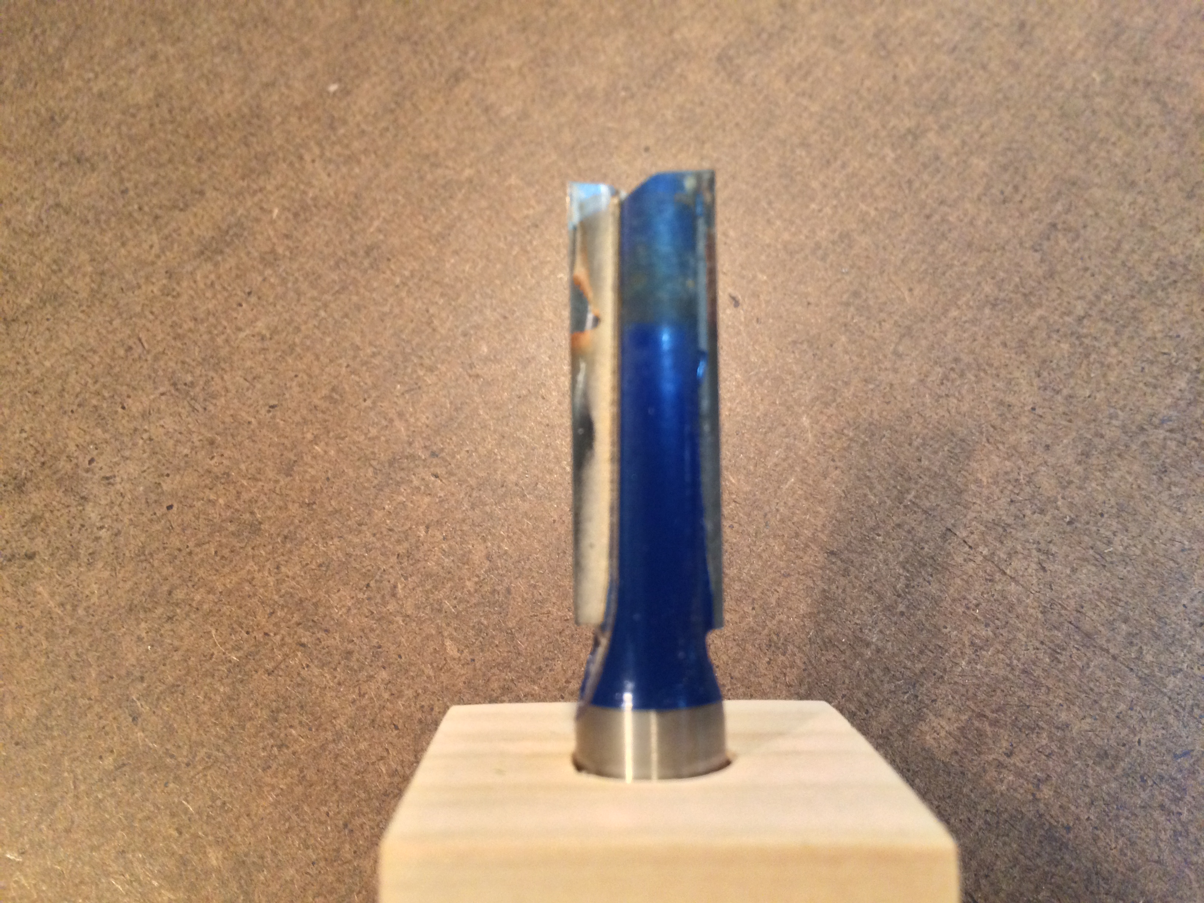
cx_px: 602
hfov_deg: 61.7
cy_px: 452
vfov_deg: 48.2
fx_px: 1009
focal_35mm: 29
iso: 250
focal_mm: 4.15
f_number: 2.2
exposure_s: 1/30
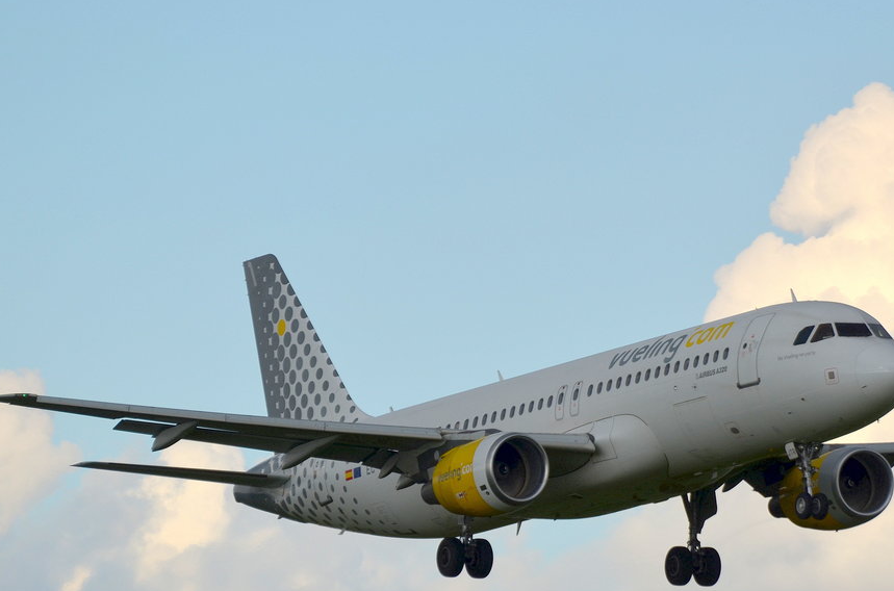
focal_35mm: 524
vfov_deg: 2.6
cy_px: 358
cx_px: 508
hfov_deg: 3.9
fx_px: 12979
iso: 100
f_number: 5.6
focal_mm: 250
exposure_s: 1/1000
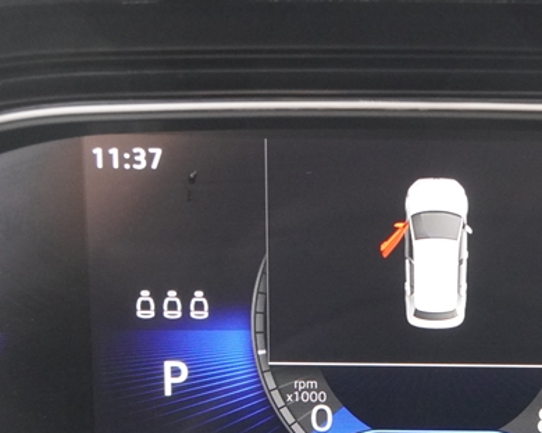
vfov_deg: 14.3
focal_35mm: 107
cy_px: 298
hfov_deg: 17.7
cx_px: 461
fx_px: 1720
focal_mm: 29
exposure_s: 1/160
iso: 2500
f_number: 2.8
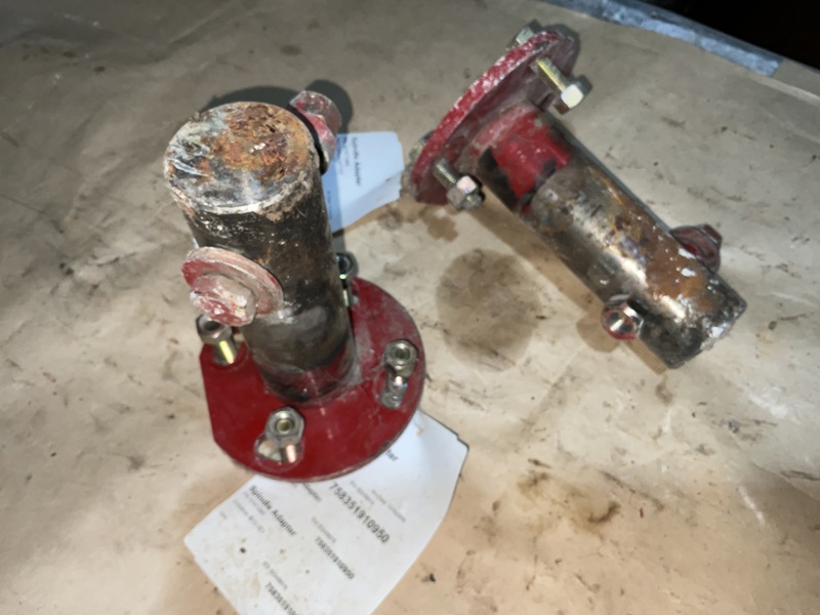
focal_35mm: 29
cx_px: 410
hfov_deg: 61.7
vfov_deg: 48.2
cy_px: 308
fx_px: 687
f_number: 1.8
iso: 25
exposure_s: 1/60
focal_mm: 3
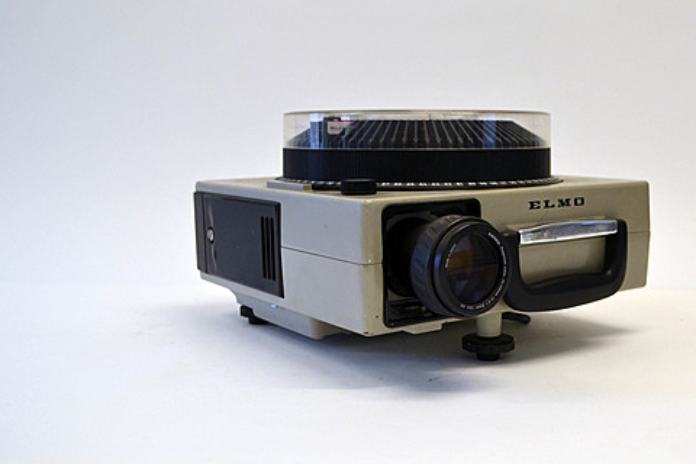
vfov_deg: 30.5
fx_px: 851
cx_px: 422
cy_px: 223
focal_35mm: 44
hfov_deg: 44.2
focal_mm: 22
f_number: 4
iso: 400
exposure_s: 1/60
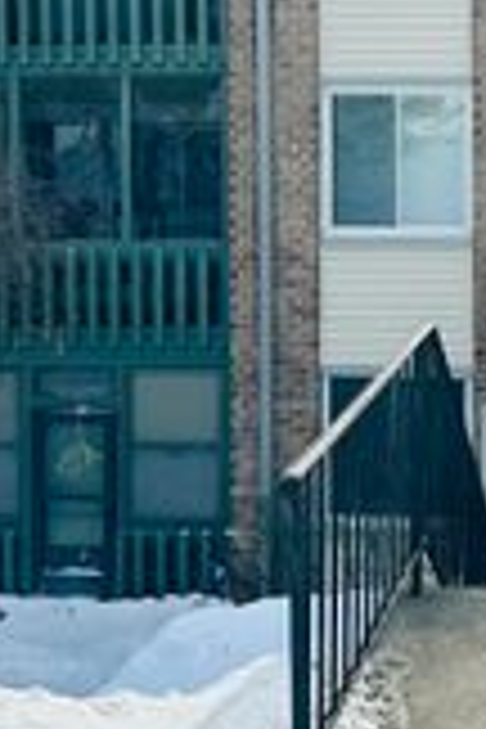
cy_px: 83
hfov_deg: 17.2
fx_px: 1559
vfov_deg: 25.6
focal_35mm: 77
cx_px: 526
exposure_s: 1/4348
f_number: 1.78
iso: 80
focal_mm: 6.86
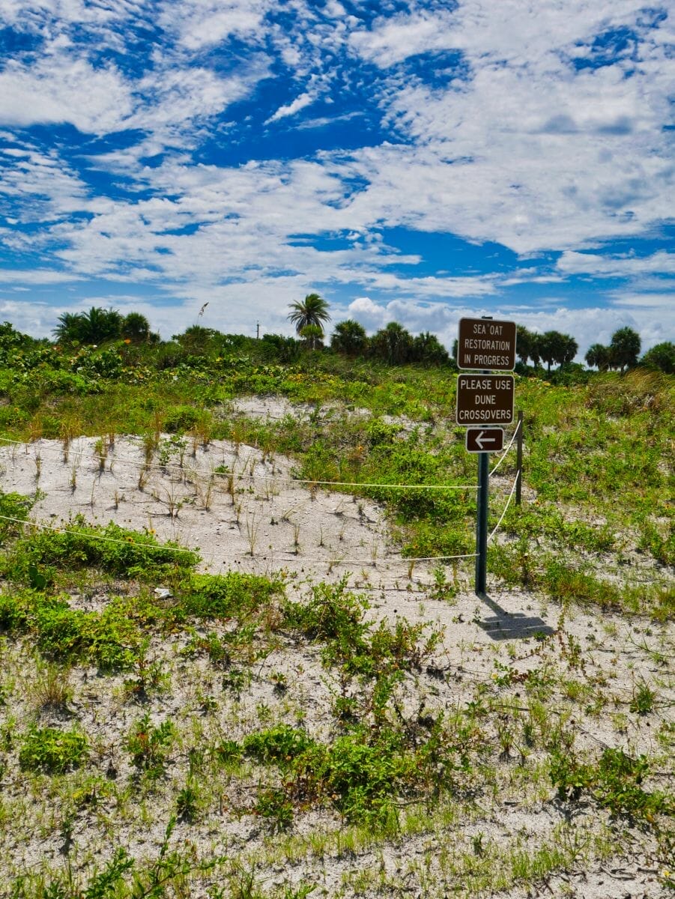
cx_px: 338
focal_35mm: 36
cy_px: 450
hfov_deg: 39.7
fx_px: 935
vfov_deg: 51.3
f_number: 11
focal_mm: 18
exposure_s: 1/640
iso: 200
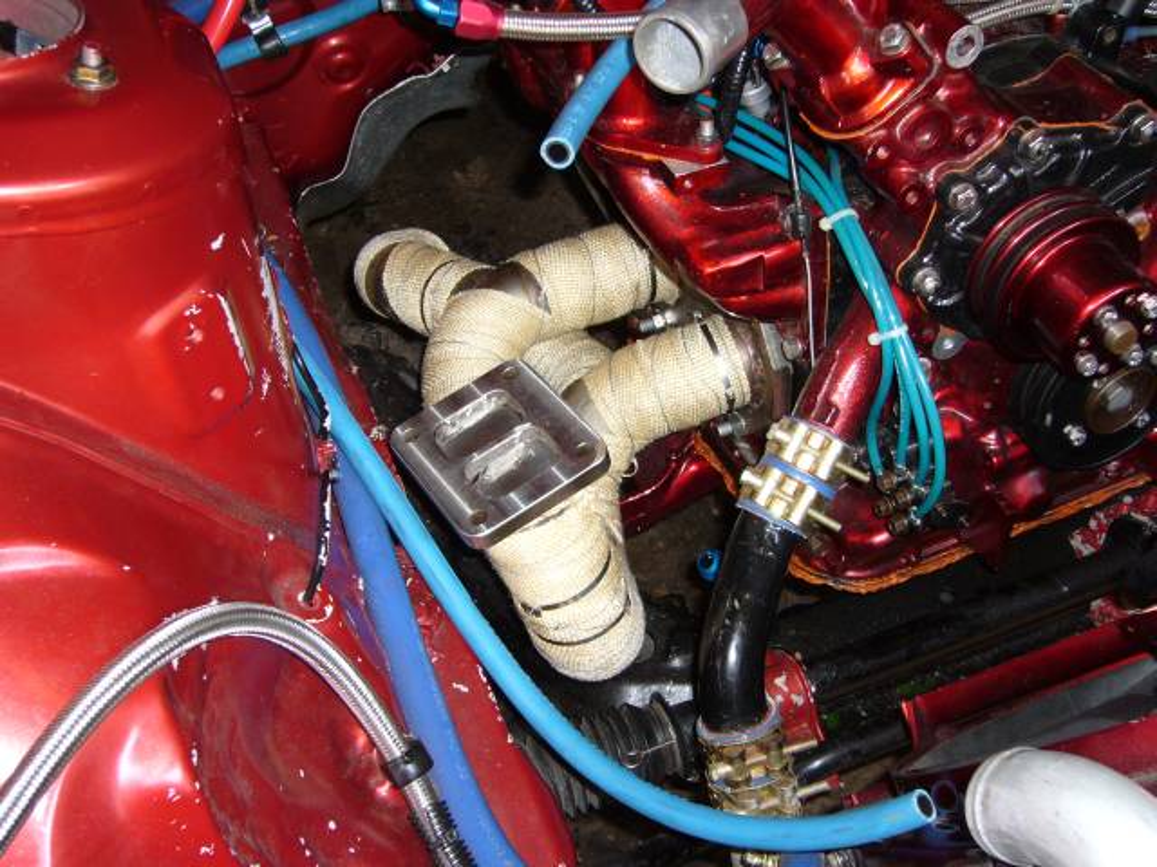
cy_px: 434
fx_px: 1504
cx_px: 578
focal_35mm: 45
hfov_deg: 42.1
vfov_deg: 32.2
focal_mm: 7.5
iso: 100
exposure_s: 1/30
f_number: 3.2
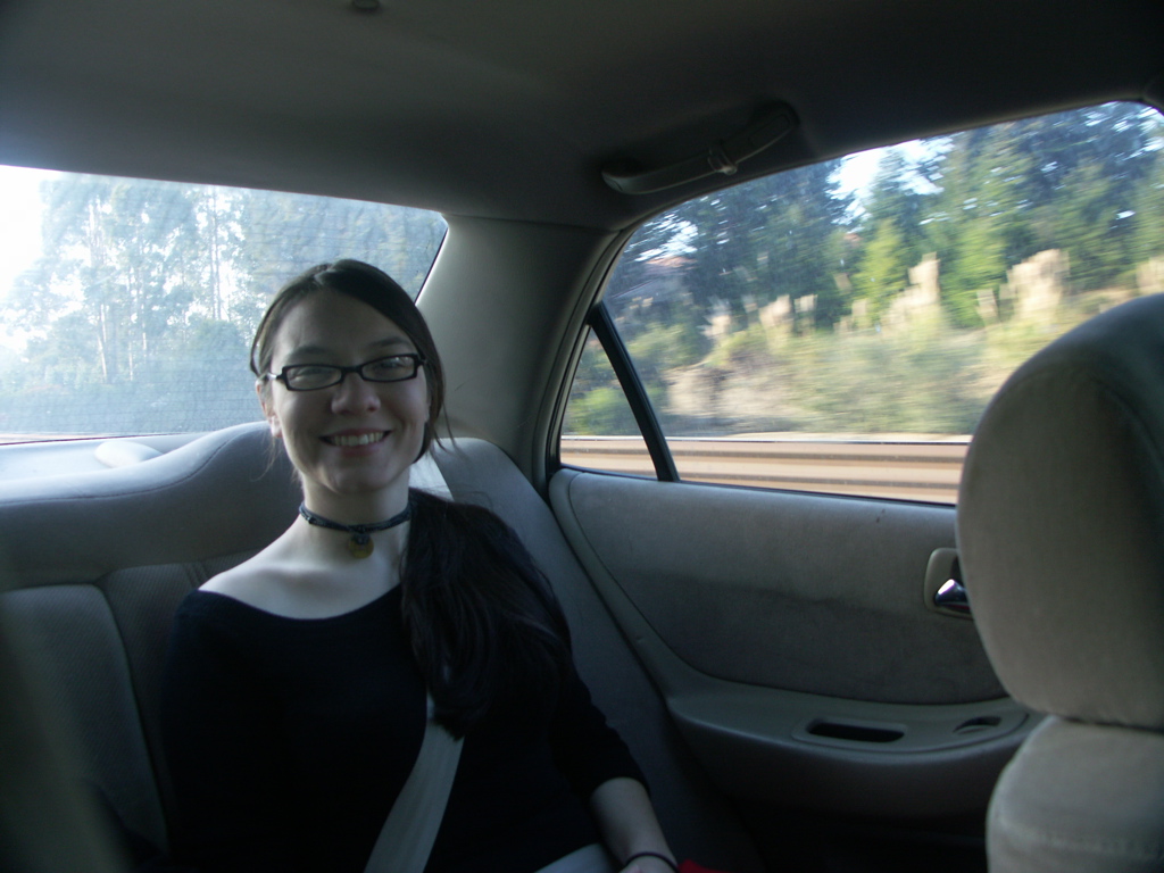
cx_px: 582
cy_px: 436
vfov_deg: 48.2
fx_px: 975
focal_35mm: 29
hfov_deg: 61.7
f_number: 2.8
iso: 80
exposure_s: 1/50
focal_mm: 7.49
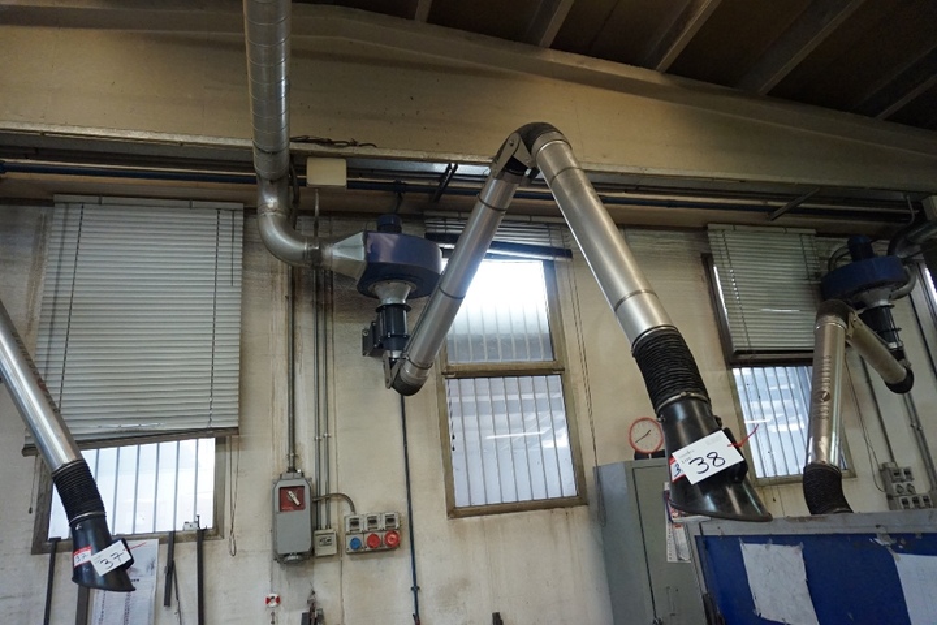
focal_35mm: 24
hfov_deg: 73.7
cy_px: 312
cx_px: 468
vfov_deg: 53.1
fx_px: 625
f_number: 3.5
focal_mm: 16
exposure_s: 1/160
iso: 2500
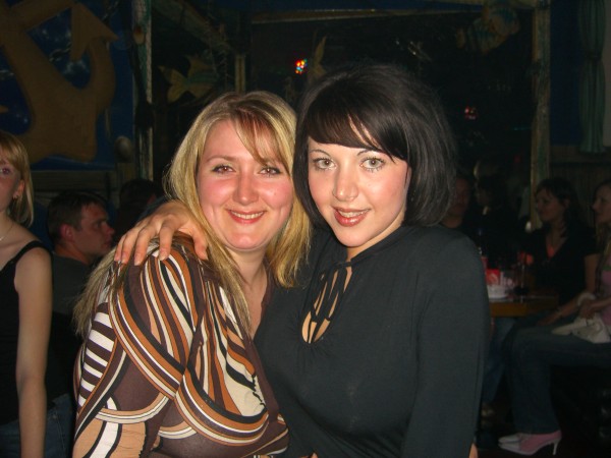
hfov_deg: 49.0
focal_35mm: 38
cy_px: 229
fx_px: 671
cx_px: 306
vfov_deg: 37.7
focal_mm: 7.9
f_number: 2.8
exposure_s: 1/60
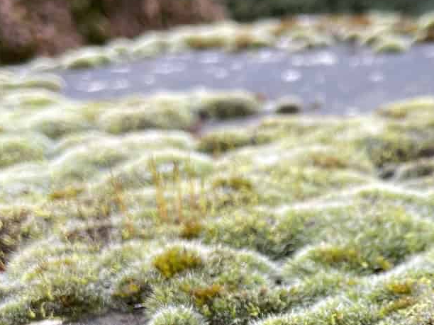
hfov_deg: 22.7
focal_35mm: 85
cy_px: 397
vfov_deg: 16.6
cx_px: 343
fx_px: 1066
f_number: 1.6
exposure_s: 1/121
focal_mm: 4.2
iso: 100
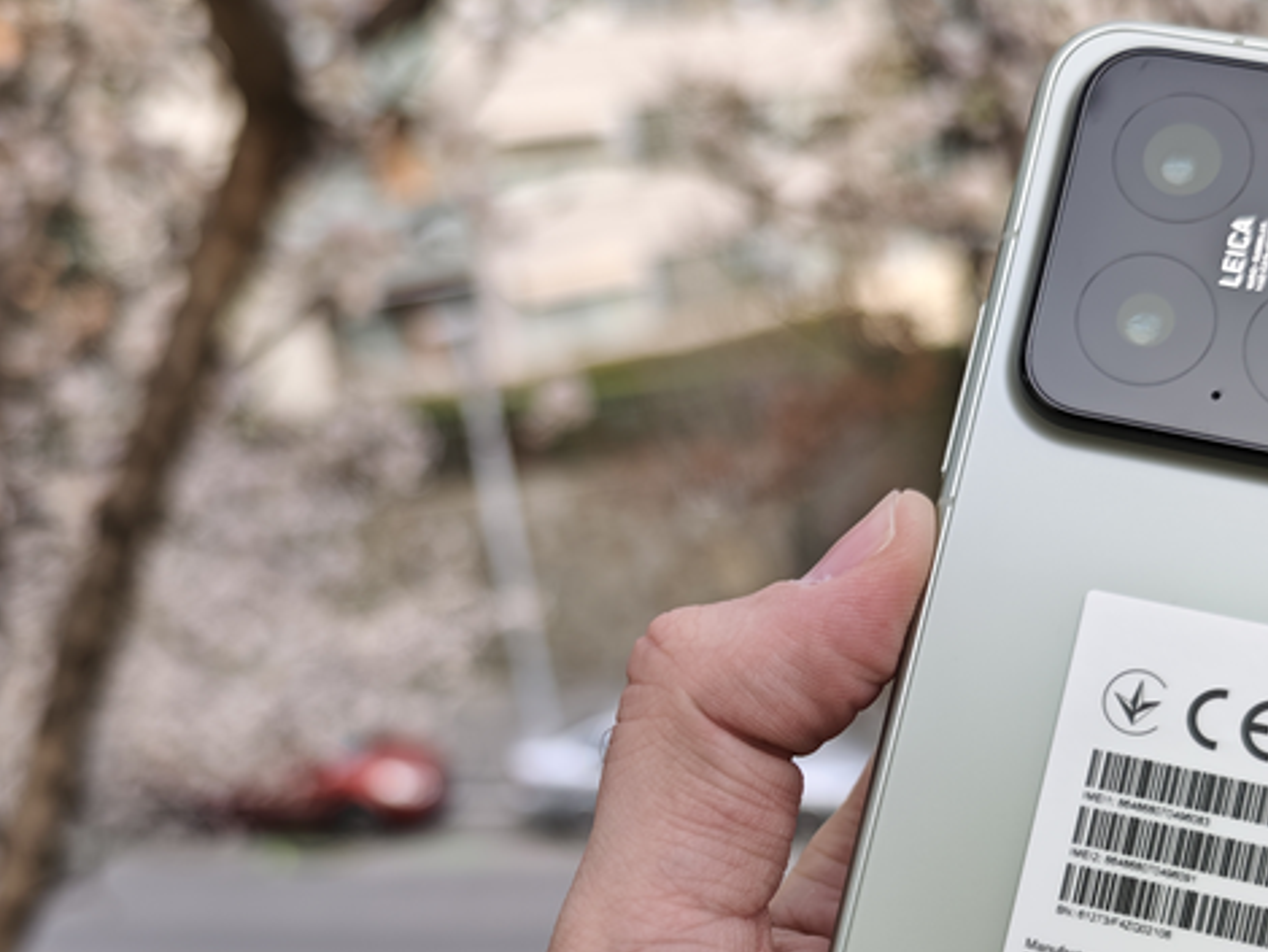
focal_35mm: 46
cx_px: 688
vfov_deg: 30.6
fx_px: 1686
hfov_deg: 41.2
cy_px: 792
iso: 50
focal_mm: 8.72
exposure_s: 1/147
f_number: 1.63
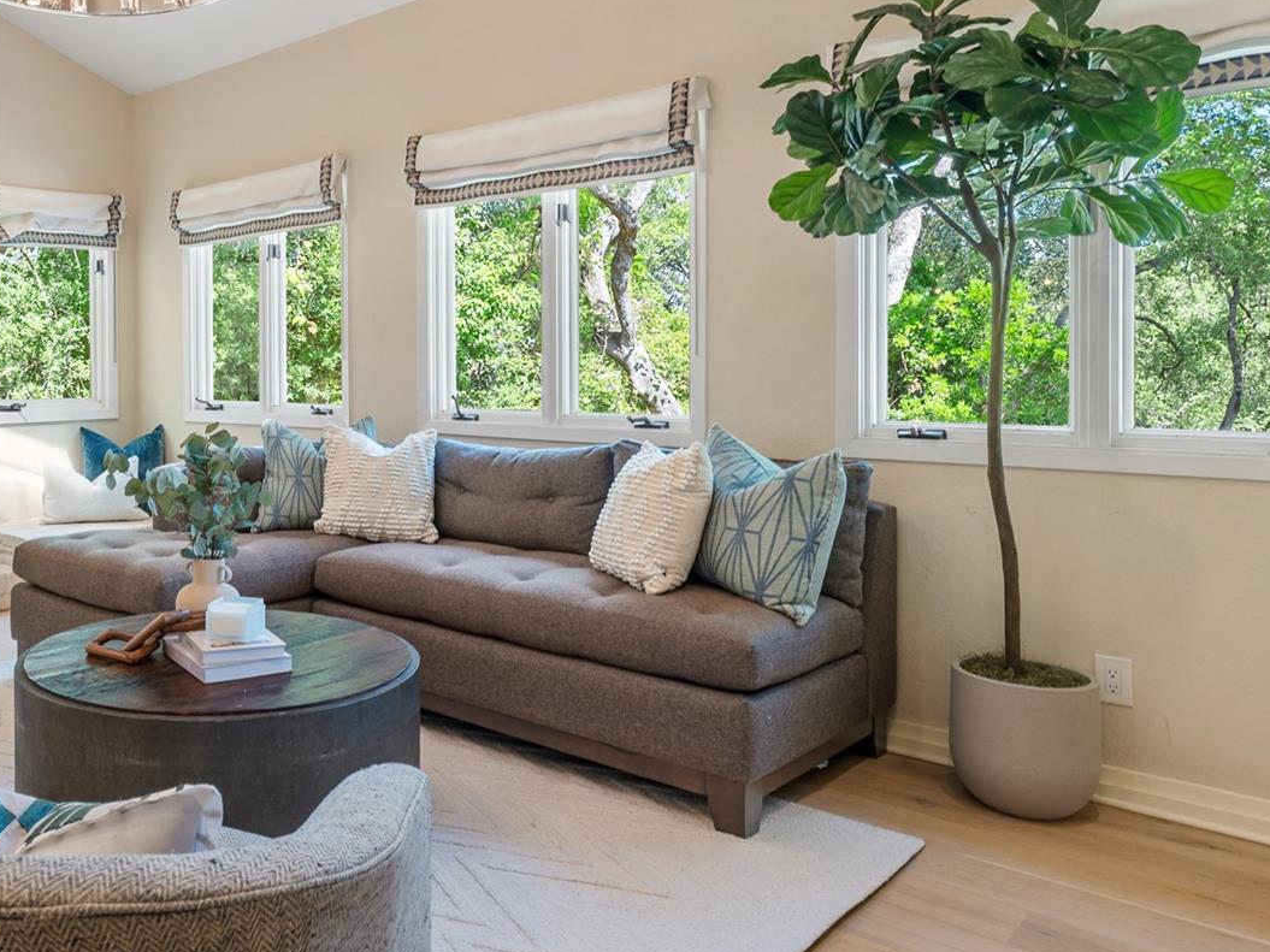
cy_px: 374
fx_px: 1061
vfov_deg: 48.0
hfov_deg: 58.0
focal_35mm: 29
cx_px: 290
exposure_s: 1/2
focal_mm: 15.5
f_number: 8
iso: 250
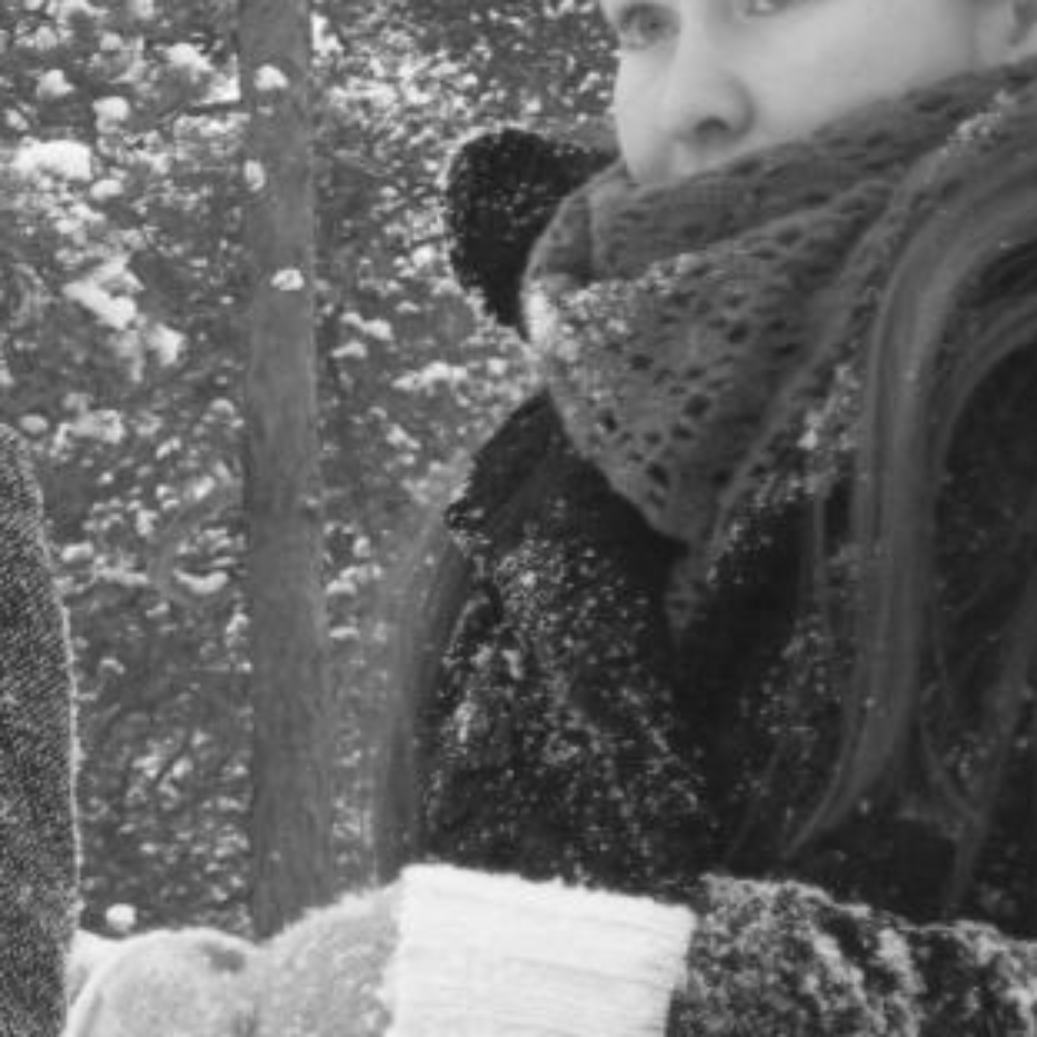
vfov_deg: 9.0
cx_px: 165
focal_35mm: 195
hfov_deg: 8.9
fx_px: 6609
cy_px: 243
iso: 50
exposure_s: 1/48
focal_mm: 21.3
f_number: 4.6
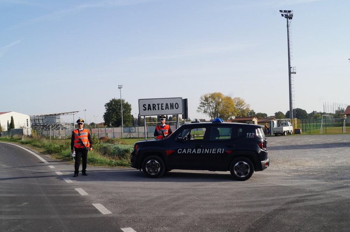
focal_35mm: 36
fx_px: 350
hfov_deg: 53.2
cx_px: 176
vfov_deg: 36.7
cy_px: 133
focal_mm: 20
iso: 100
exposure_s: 1/100
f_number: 13
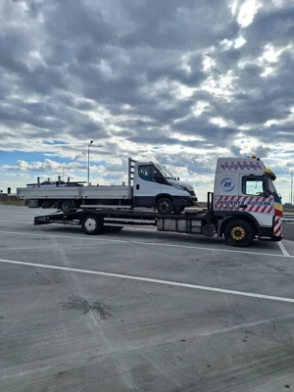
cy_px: 196
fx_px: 260
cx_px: 147
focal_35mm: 23
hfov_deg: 58.9
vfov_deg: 73.9
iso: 40
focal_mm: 5.54
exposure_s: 1/10000
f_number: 1.8
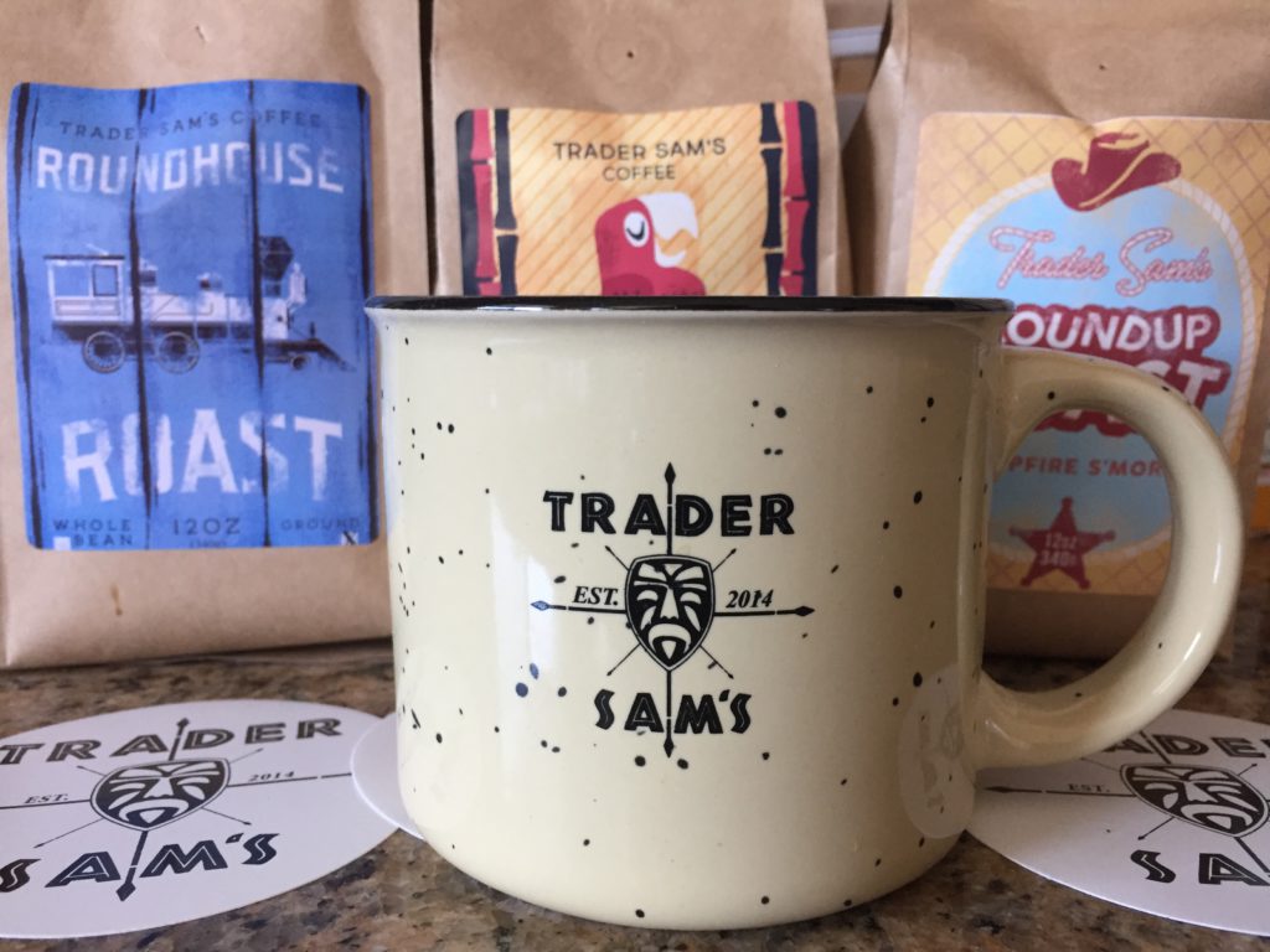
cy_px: 476
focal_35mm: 29
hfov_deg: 61.7
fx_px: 1064
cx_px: 635
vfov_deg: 48.2
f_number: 2.2
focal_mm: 4.15
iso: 100
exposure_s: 1/30
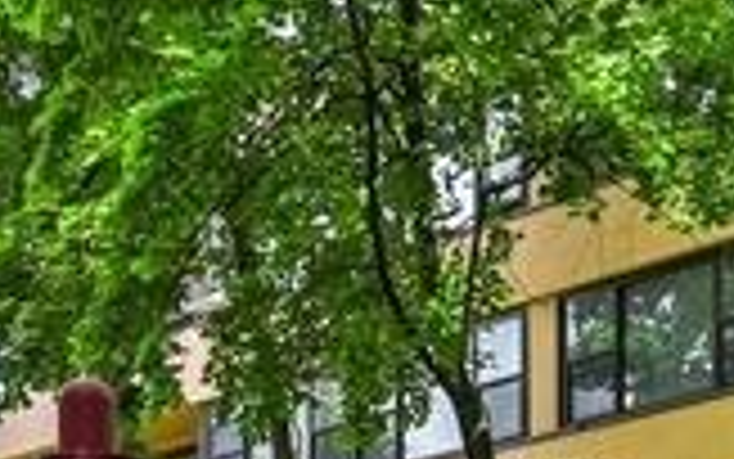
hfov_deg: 23.0
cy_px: 976
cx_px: 288
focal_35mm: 90
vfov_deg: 12.4
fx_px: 1801
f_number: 8
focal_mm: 16
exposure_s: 1/125
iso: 100
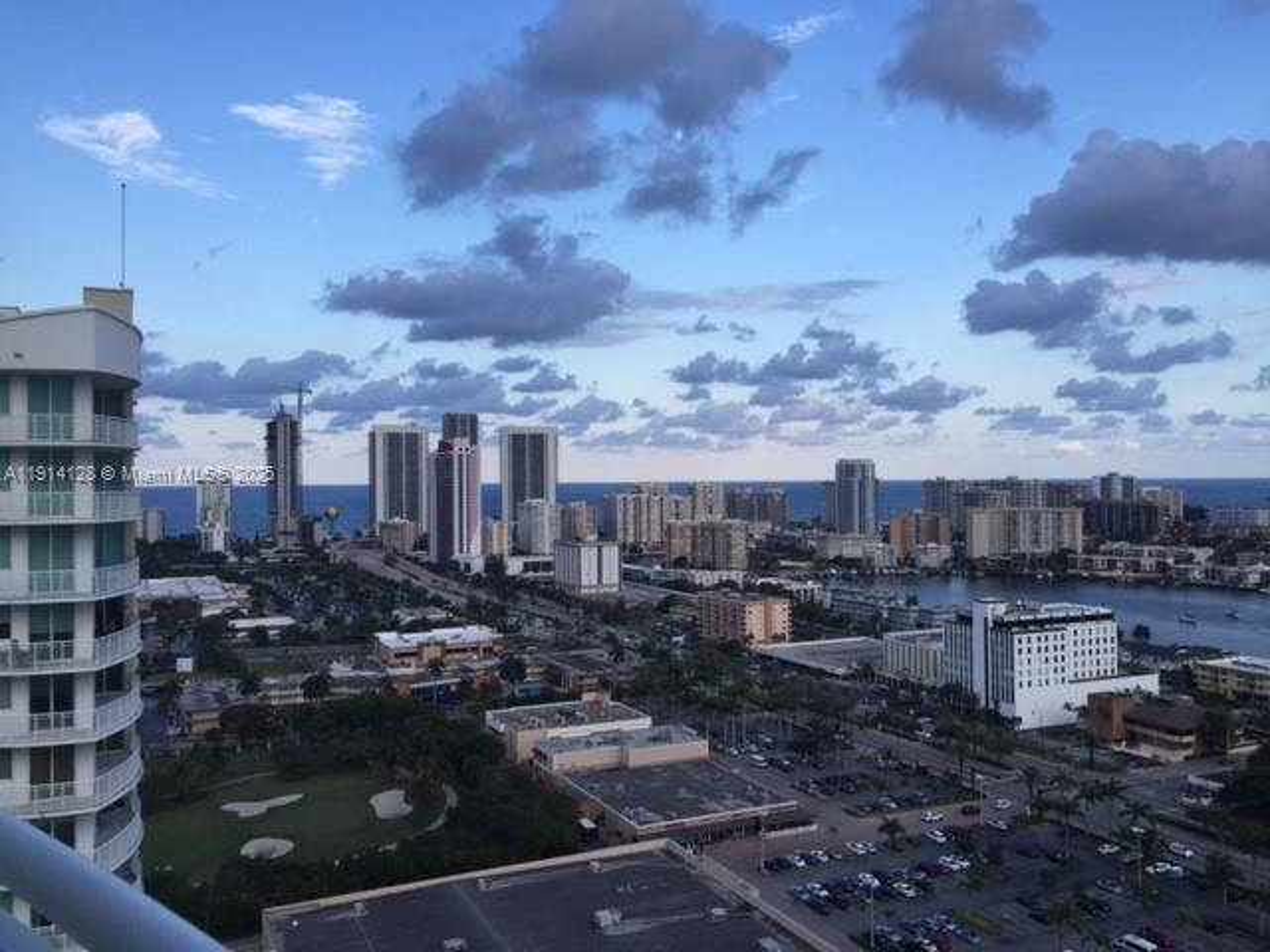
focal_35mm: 29
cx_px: 635
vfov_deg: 48.2
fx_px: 1064
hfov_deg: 61.7
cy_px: 476
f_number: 2.2
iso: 32
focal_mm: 4.15
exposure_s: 1/549
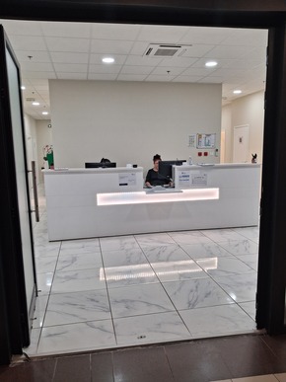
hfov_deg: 51.3
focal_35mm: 27
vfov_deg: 65.3
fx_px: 298
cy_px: 191
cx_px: 143
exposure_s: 1/100
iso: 160
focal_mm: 4
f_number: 1.8
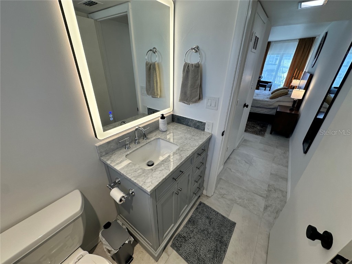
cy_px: 132
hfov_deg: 102.1
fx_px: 142
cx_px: 176
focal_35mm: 14
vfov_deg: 85.7
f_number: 2.2
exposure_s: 1/120
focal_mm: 2.22
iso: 64
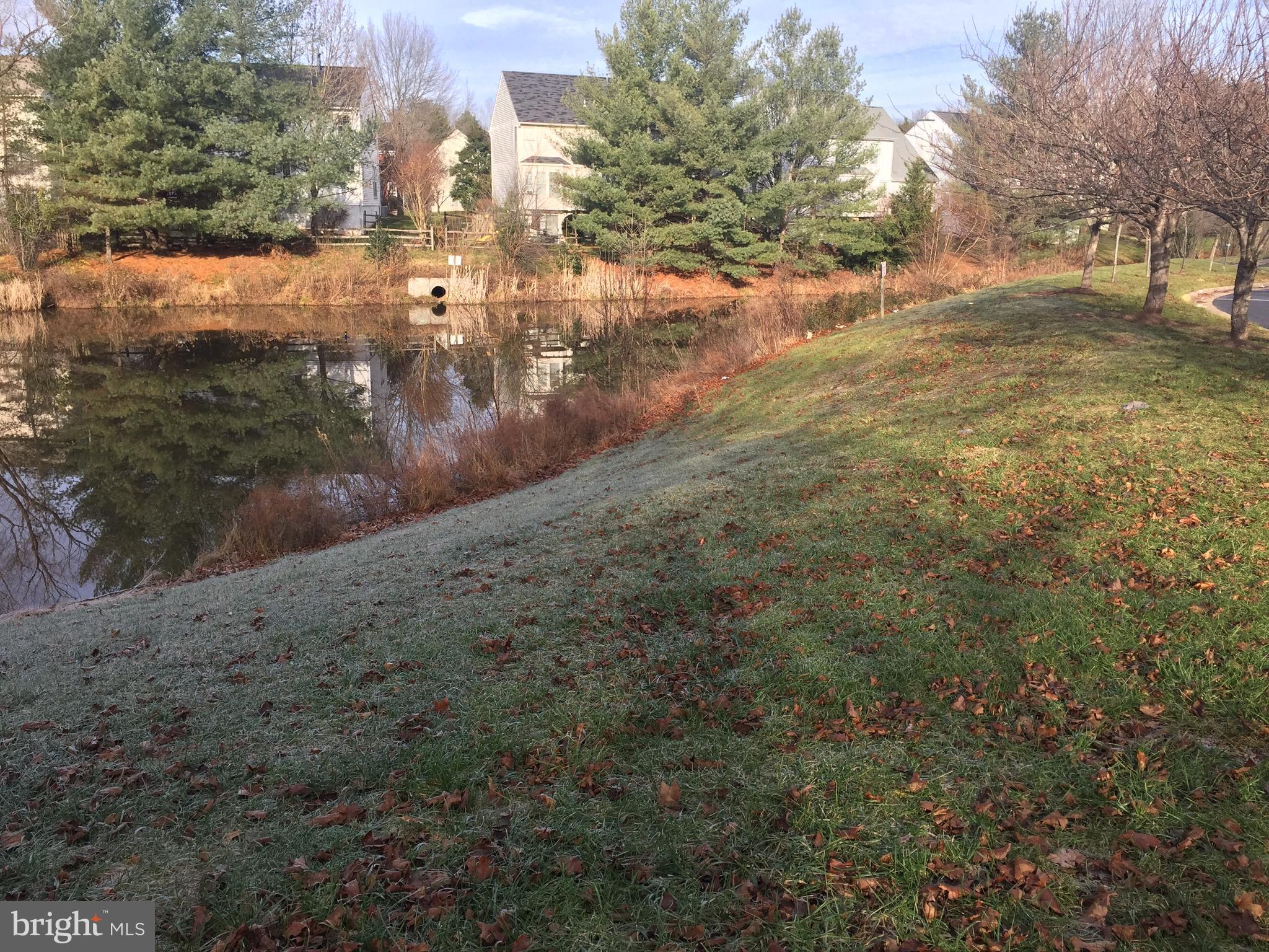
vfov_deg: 48.2
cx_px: 634
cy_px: 476
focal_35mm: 29
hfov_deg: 61.7
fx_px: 1063
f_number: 2.2
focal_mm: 4.15
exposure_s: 1/682
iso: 32
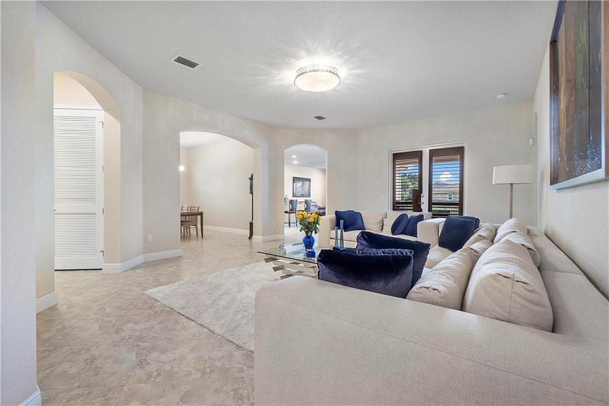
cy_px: 203
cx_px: 304
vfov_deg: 77.3
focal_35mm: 15
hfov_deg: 100.4
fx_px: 254
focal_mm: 10
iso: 250
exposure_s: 1/3
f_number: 9
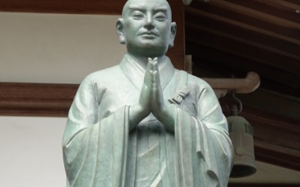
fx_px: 891
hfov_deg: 19.1
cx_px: 152
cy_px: 194
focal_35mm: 109
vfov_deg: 11.9
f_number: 5
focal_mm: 12.87
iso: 80
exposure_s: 1/125
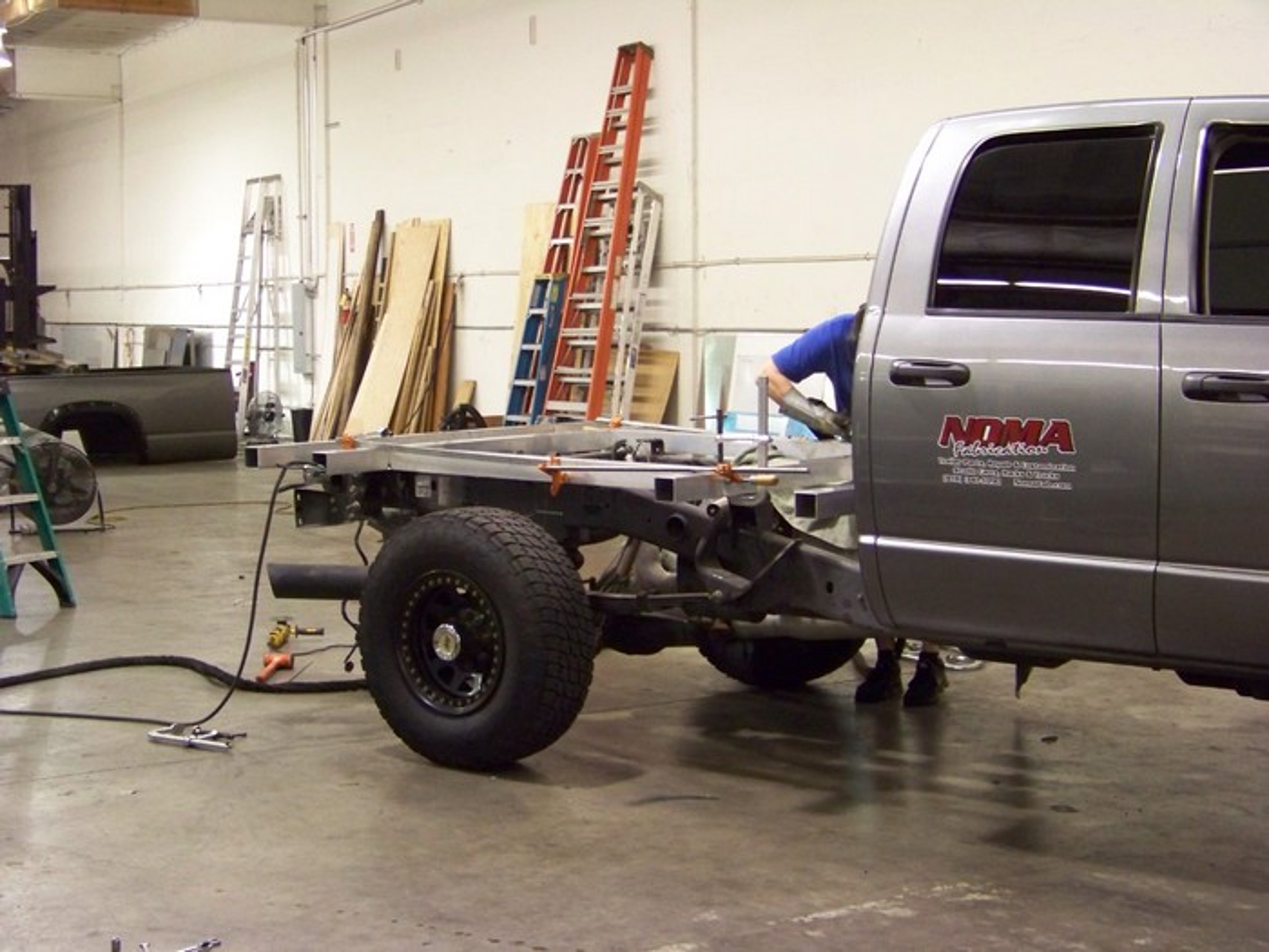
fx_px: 2016
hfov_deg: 34.9
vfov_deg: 26.6
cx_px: 634
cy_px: 476
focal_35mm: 55
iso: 400
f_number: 3.2
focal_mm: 9.36
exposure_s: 1/25
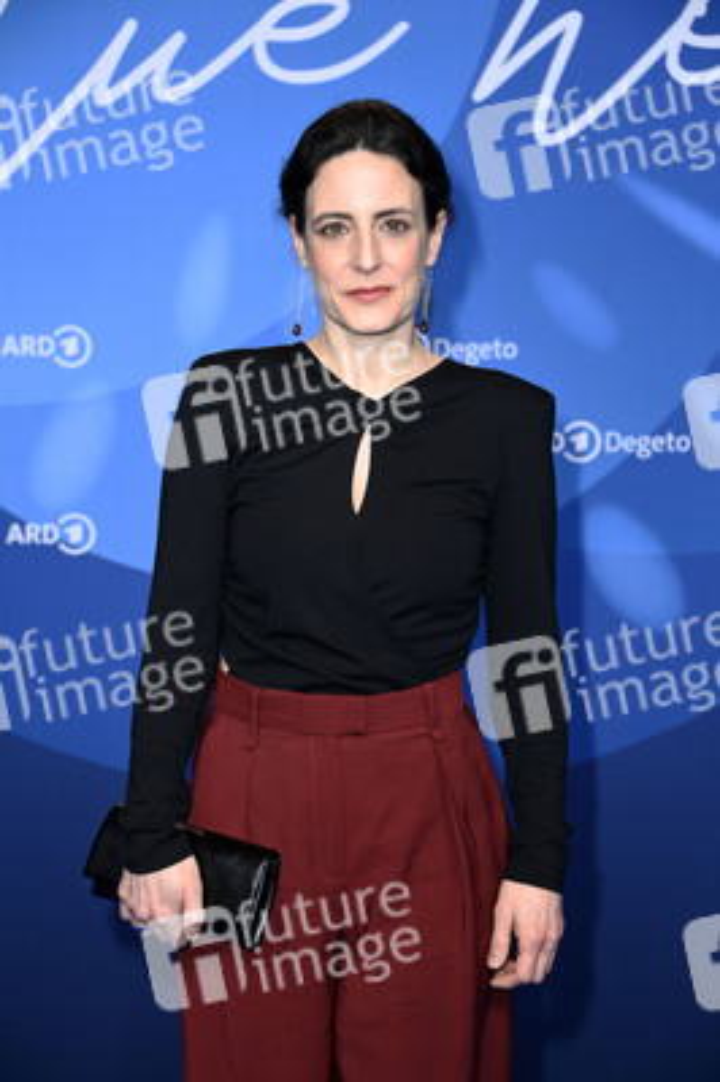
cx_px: 360
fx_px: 2464
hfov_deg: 16.6
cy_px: 541
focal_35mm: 82
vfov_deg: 24.8
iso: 1000
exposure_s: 1/250
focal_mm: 82
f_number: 5.6
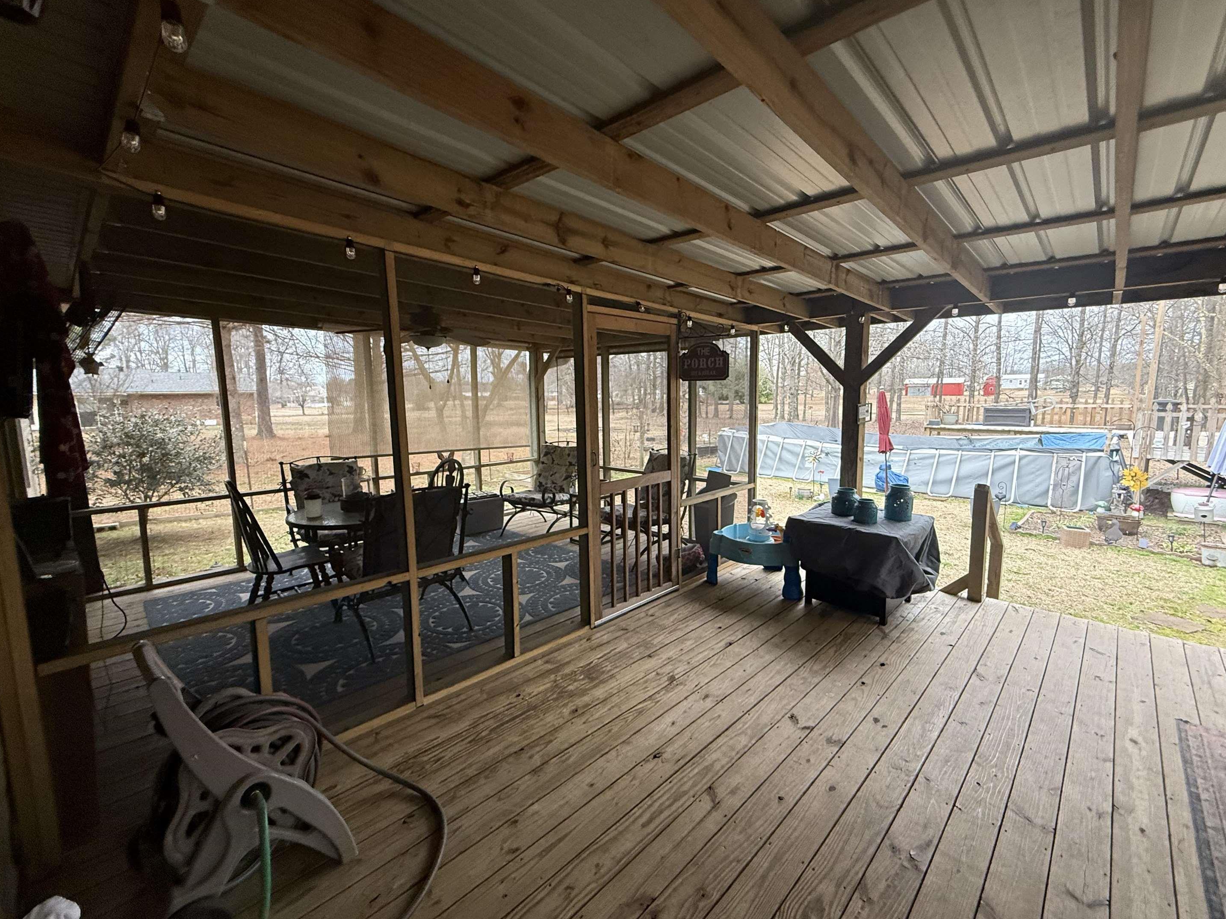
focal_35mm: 15
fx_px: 531
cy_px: 455
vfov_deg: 81.7
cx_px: 626
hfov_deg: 98.2
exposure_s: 1/81
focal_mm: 2.22
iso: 400
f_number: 2.2
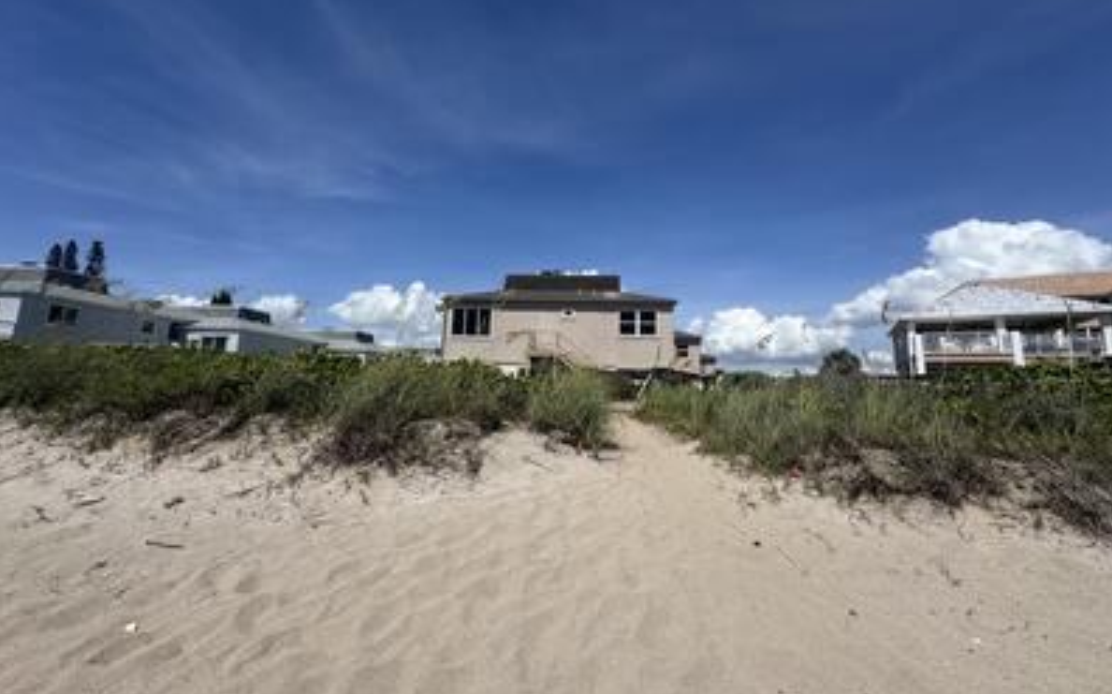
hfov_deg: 101.5
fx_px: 454
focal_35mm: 15
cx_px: 553
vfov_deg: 74.6
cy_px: 317
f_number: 2.2
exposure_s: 1/3390
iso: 50
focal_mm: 2.22
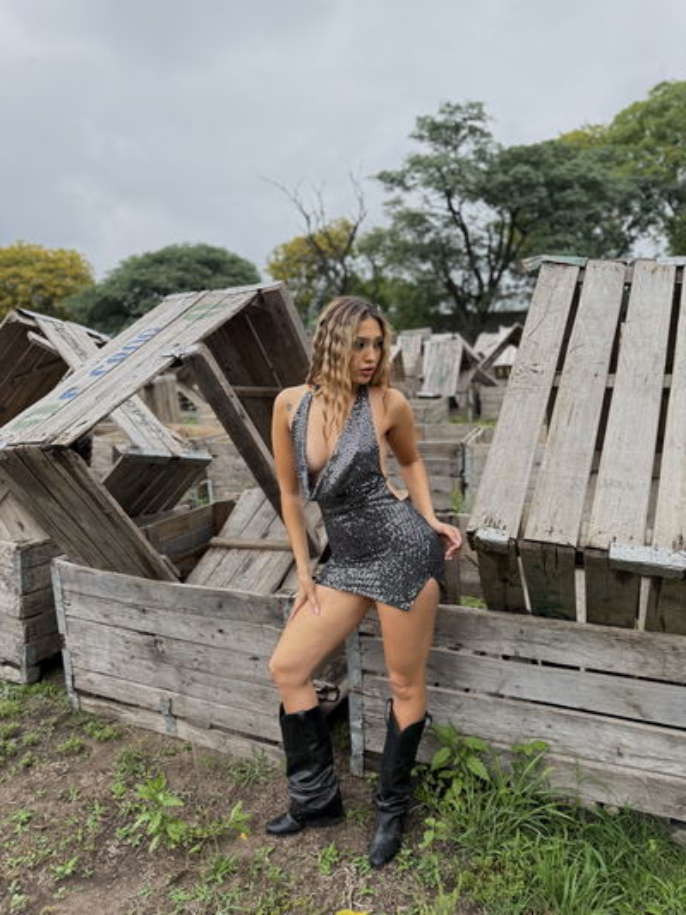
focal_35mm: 24
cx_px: 343
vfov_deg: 71.6
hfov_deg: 56.8
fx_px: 634
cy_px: 458
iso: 125
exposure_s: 1/243
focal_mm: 6.76
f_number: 1.78
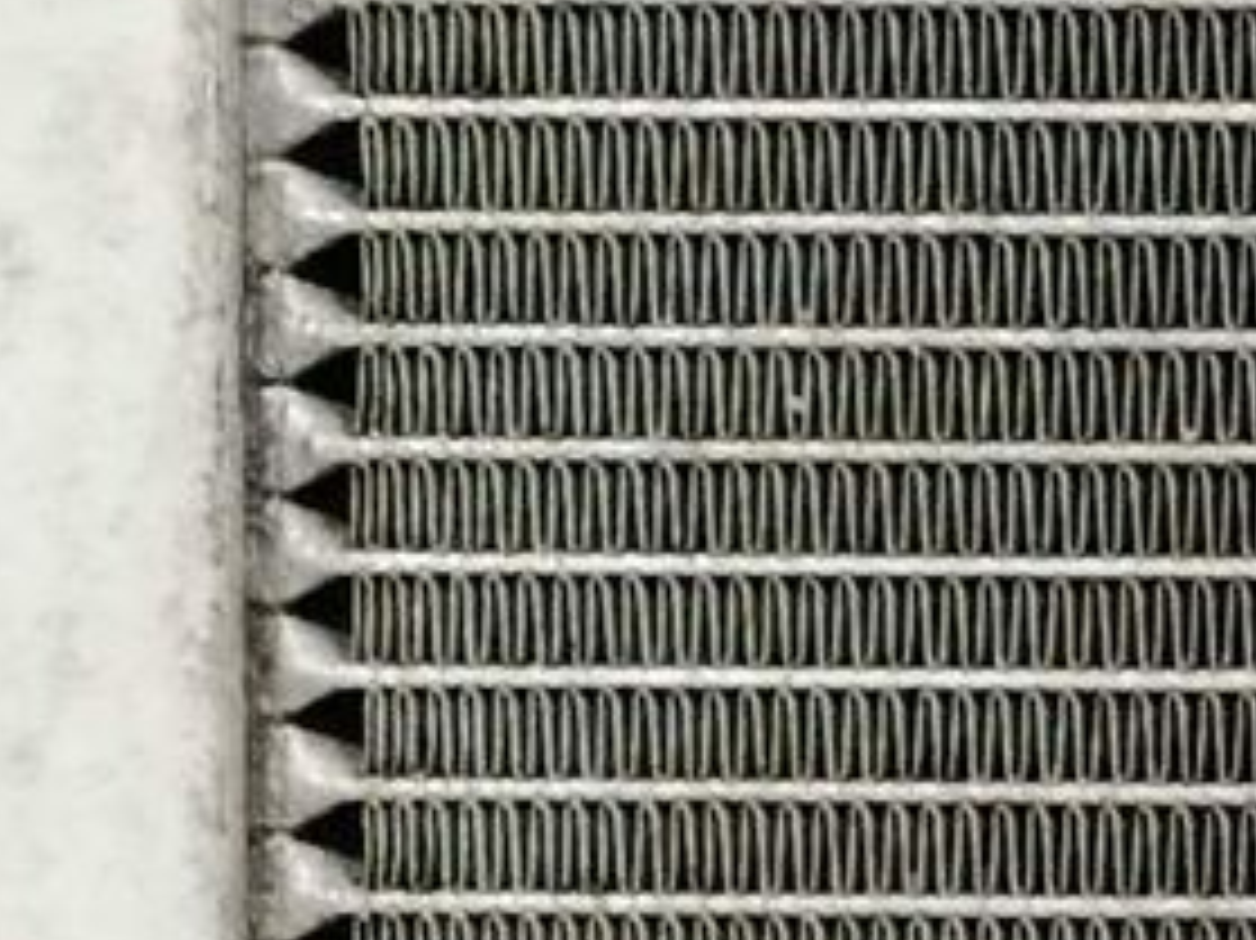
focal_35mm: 176
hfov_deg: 9.0
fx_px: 6383
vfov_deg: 8.3
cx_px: 3854
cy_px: -432
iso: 1618
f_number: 1.7
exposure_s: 1/25
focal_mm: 5.24
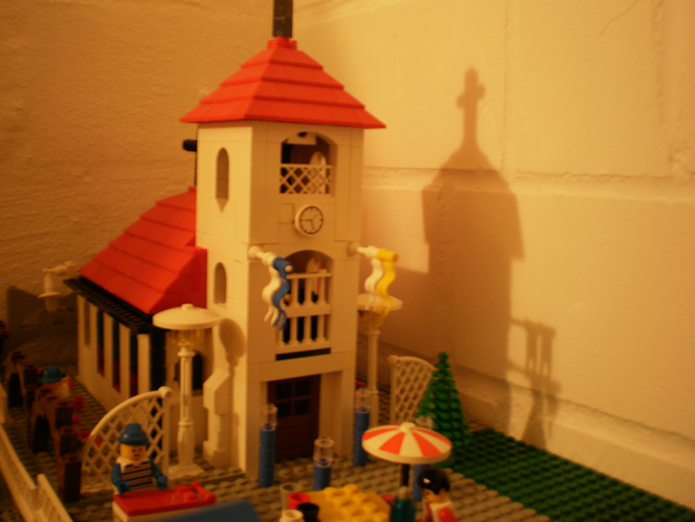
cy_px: 261
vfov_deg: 39.7
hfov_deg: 51.4
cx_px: 348
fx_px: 723
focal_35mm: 36
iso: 125
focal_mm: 6.3
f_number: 3.1
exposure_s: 1/3
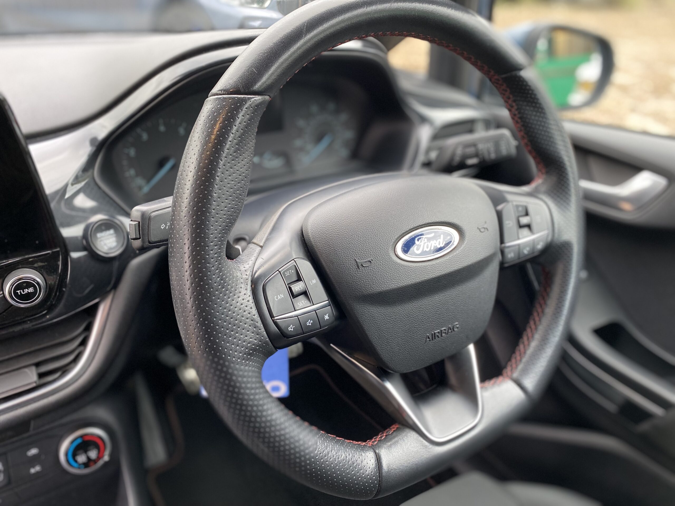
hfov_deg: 67.3
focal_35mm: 26
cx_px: 338
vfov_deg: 53.1
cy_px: 253
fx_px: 507
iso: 125
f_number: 1.8
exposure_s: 1/73
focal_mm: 4.25
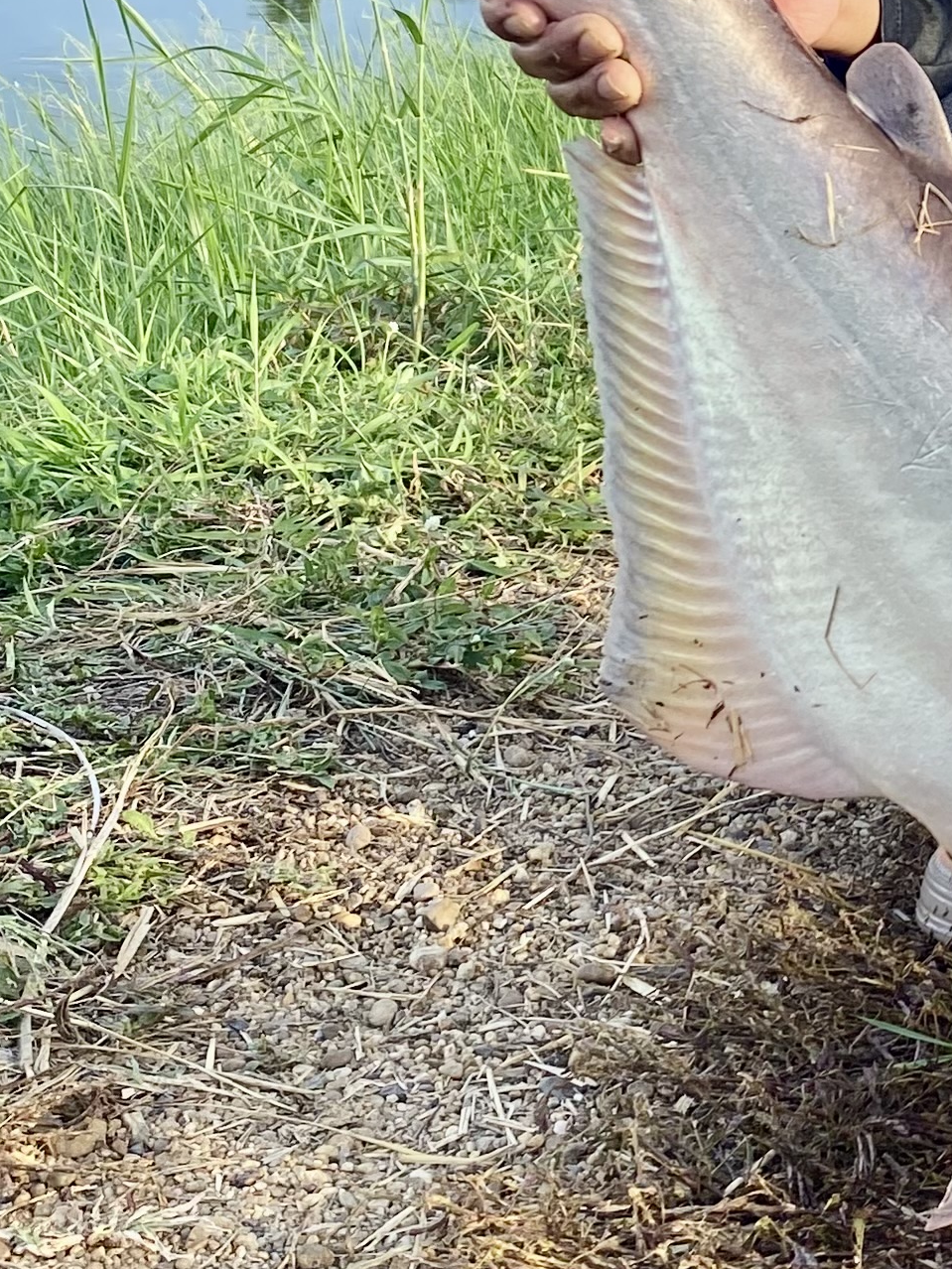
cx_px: 1132
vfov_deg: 23.5
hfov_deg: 17.2
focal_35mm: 82
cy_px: 272
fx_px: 3006
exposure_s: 1/259
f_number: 1.8
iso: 32
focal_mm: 4.25
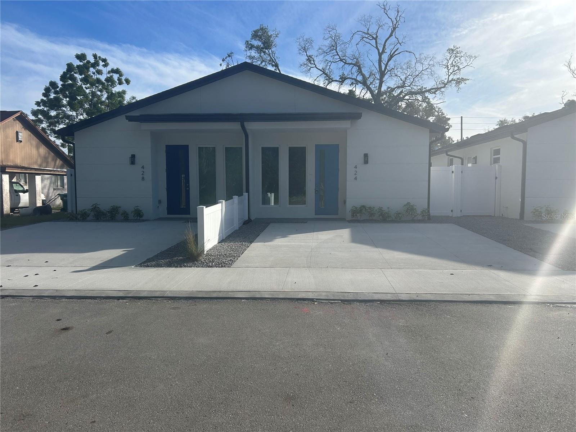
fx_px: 433
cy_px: 216
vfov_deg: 53.1
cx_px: 288
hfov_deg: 67.3
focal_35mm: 26
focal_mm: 5.7
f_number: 1.5
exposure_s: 1/4630
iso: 50
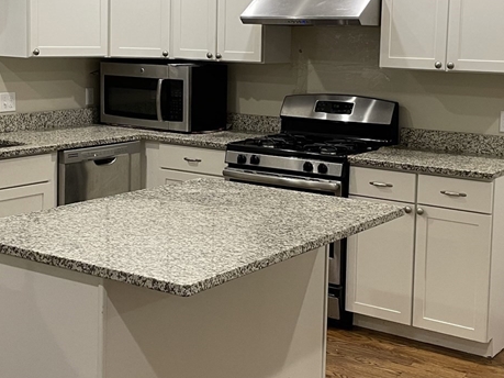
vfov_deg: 25.1
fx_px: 844
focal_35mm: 58
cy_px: 140
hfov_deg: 33.2
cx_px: 259
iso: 100
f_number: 1.6
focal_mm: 4.2
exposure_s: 1/60
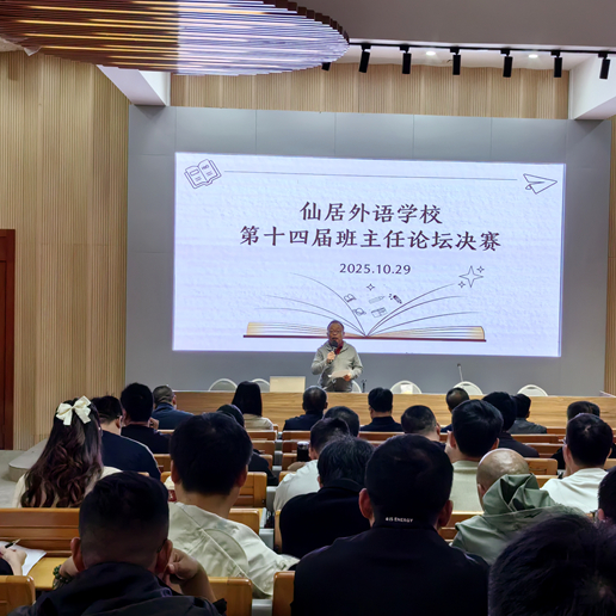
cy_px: 306
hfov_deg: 35.3
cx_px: 356
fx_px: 966
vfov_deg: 35.4
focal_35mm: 48
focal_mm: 5.72
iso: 160
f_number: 4
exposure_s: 1/50
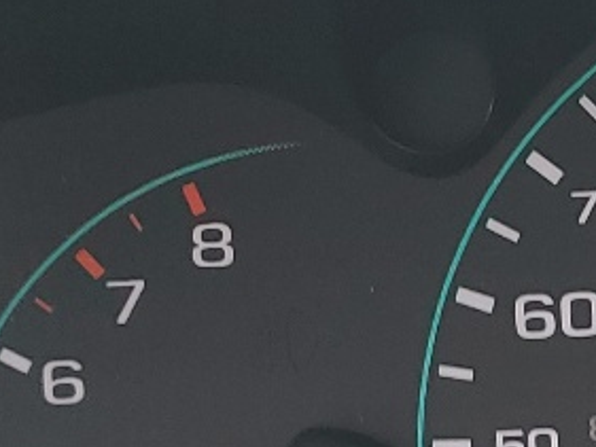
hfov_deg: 13.0
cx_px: 725
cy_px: 515
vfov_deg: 9.9
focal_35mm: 148
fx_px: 2549
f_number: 1.5
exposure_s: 1/222
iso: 50
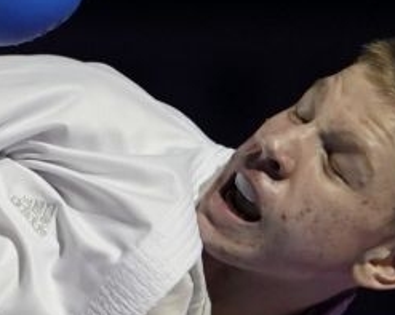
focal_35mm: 856
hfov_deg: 2.2
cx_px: -804
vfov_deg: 1.8
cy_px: 285
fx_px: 9995
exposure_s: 1/1000
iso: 2000
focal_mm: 125
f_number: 2.8
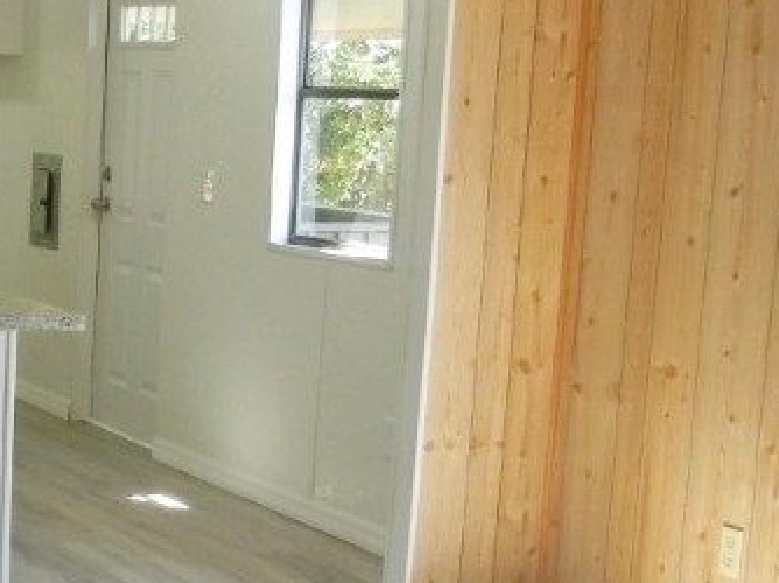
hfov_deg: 20.3
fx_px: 2069
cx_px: -89
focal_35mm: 92
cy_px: 382
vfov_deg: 16.0
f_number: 3.5
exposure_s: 1/46.4
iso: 160
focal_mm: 5.4
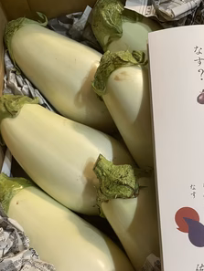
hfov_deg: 40.7
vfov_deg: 51.8
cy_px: 177
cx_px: 110
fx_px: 275
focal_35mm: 35
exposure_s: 1/50
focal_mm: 4.2
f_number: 1.6
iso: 250
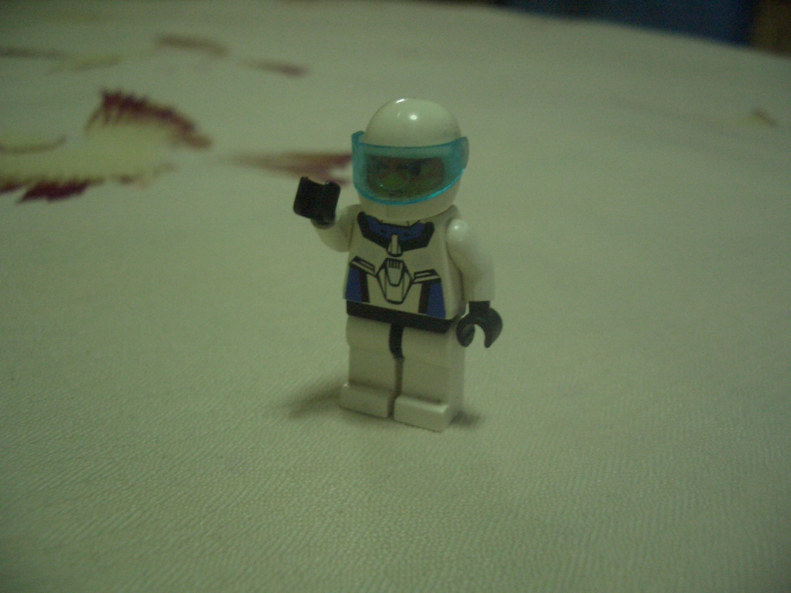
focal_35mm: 35
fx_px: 800
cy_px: 296
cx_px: 396
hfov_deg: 52.6
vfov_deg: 40.7
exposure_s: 1/15
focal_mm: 5.8
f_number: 2.6
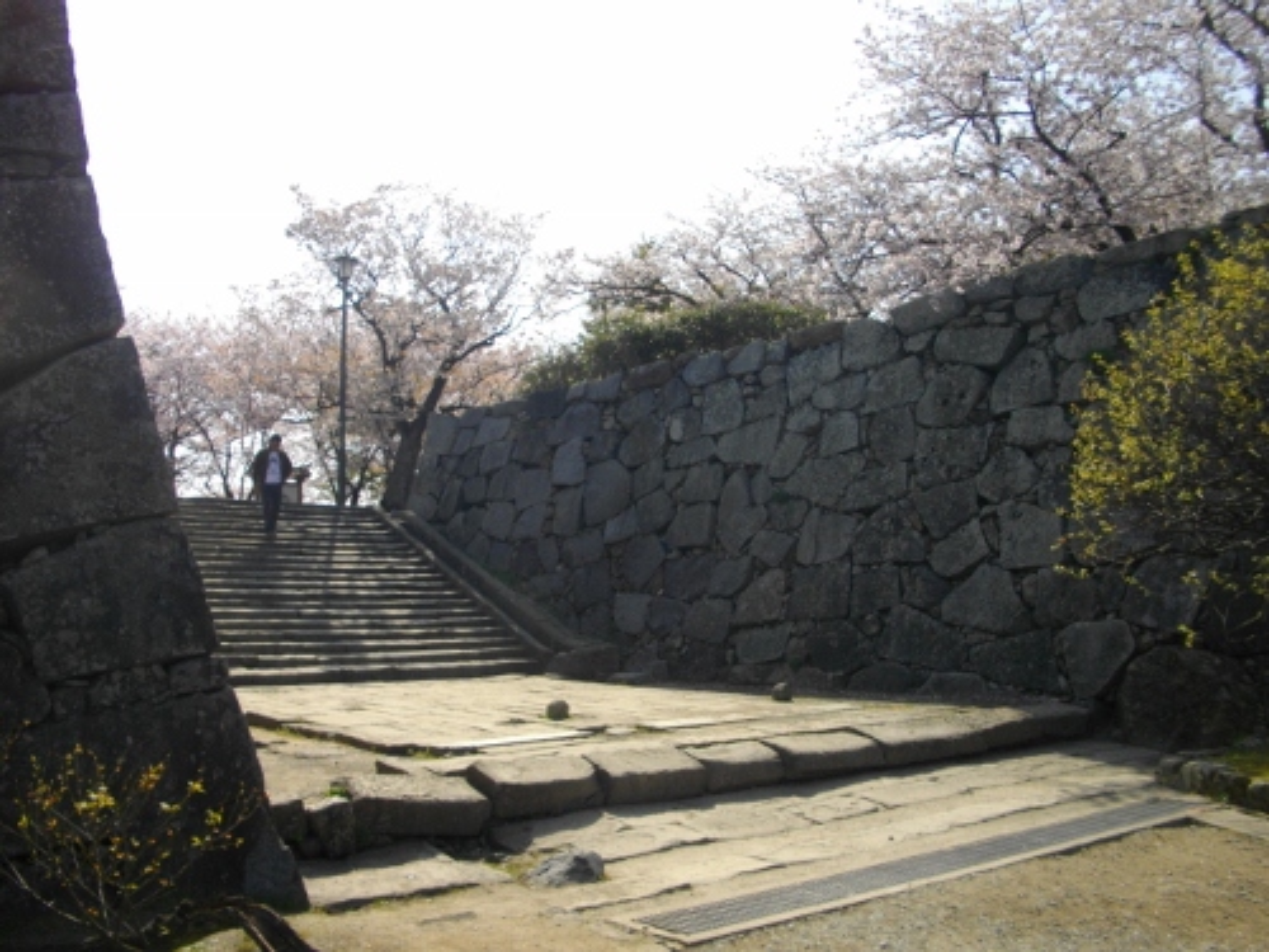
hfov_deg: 56.8
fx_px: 1173
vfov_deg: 44.2
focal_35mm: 32
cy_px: 476
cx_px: 634
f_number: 5.5
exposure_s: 1/400
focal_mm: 5.7
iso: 100
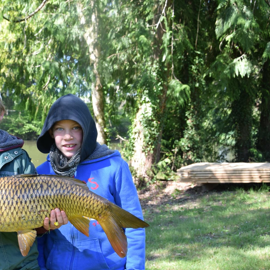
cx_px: 22
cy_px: 178
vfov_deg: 26.4
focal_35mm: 65
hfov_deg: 25.6
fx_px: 572
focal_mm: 25
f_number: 6.3
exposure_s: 1/160
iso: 400
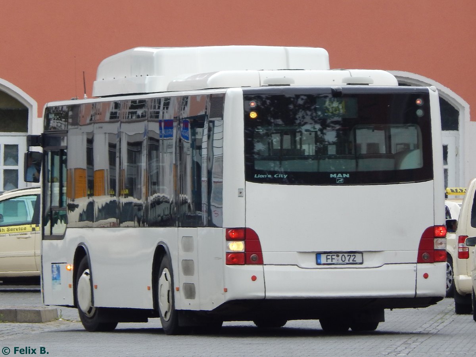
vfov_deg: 3.0
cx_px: 238
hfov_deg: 4.0
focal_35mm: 493
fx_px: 6779
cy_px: 178
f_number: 5.8
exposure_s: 1/250
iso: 125
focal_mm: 88.6
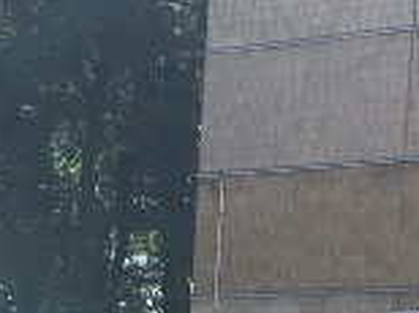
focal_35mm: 193
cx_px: 38
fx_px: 2332
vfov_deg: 7.1
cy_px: 822
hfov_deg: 10.2
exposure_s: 1/1099
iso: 25
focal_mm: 4.15
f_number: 2.2
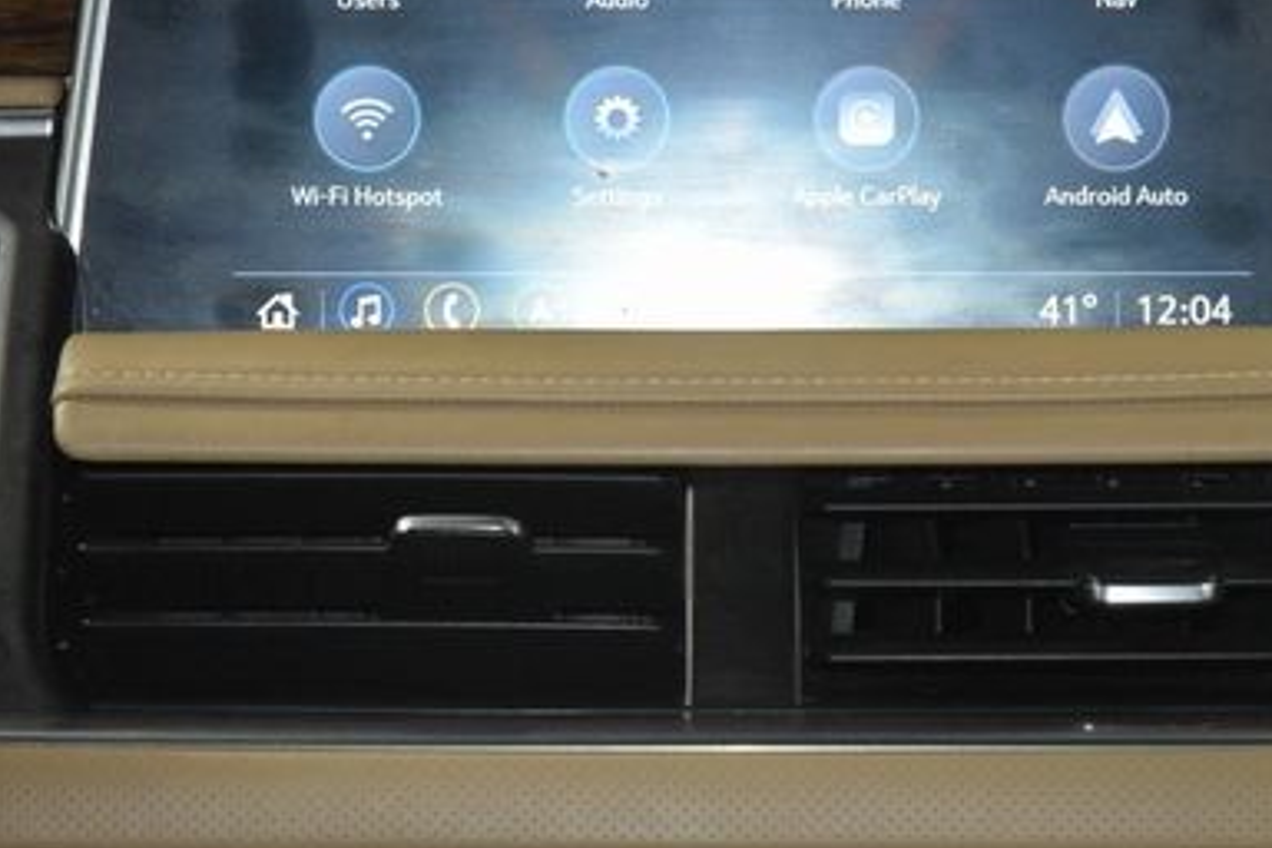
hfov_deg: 11.7
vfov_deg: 7.8
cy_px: 247
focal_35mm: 175
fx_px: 6183
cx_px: 725
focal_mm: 70
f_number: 4.5
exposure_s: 1/100
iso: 3200
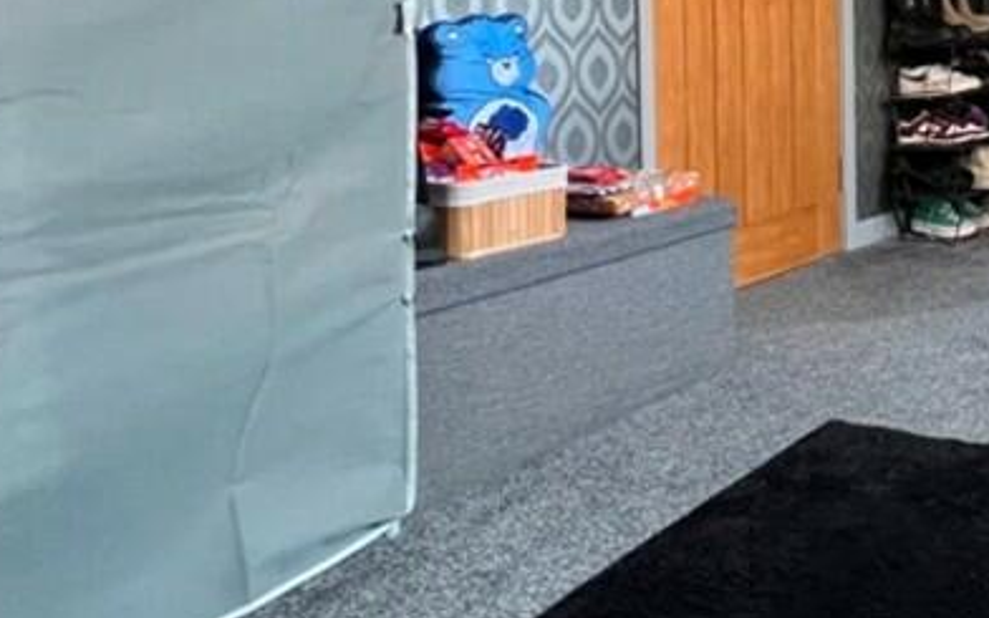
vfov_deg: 32.9
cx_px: 1092
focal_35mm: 36
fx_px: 970
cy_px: 26
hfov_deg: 42.3
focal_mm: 1.57
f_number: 1.8
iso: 640
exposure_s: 1/50
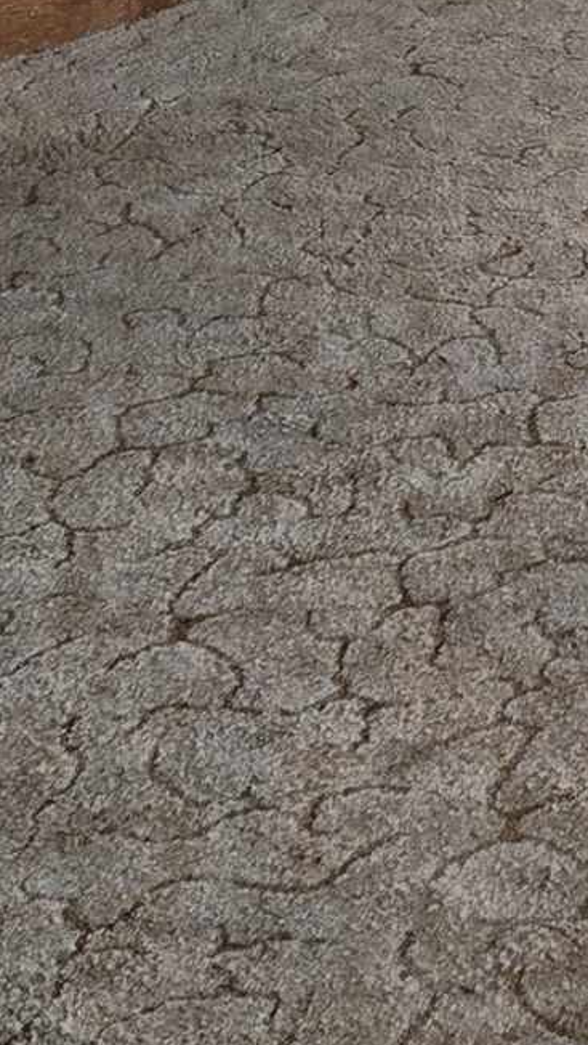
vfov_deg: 15.8
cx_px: 1166
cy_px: -763
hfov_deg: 9.6
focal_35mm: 118
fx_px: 3269
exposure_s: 1/120
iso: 250
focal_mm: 5.4
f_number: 1.8
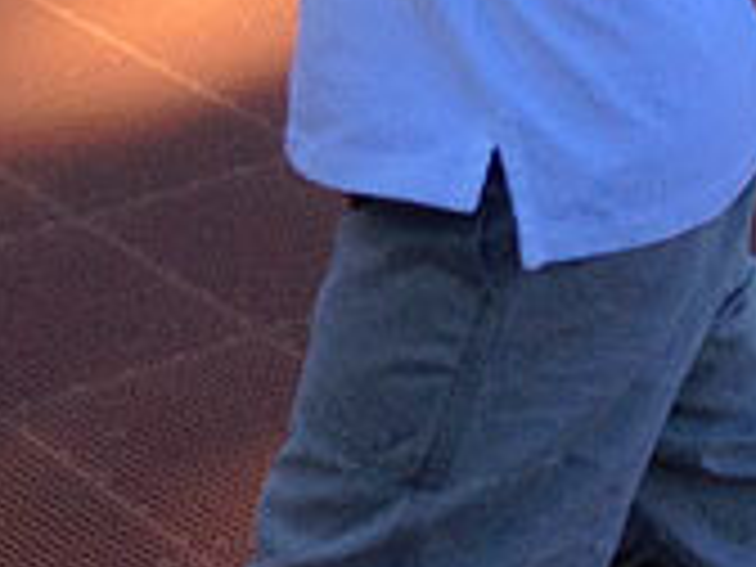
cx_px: -252
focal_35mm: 197
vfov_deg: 7.4
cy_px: -292
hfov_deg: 9.8
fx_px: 4302
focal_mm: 4.13
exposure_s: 1/559
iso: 50
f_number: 2.4
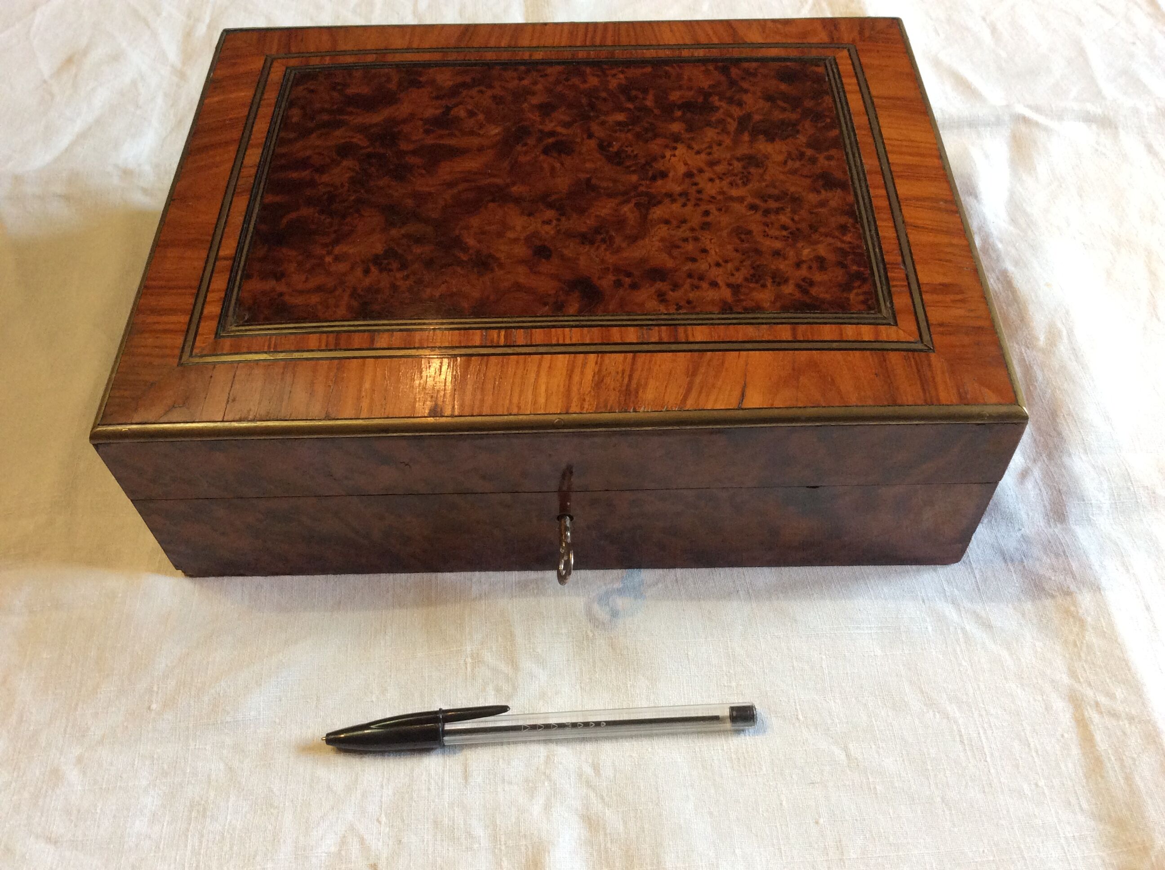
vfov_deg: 44.1
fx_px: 1075
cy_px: 435
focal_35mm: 32
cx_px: 582
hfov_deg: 56.9
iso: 125
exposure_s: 1/25
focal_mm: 3.3
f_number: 2.4
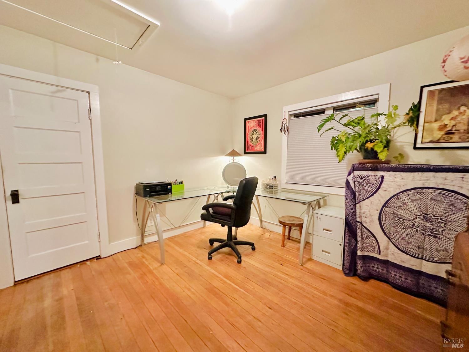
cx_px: 234
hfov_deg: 102.1
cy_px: 176
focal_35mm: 14
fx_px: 190
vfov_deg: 85.7
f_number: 2.2
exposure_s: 1/60
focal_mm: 2.22
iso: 1000
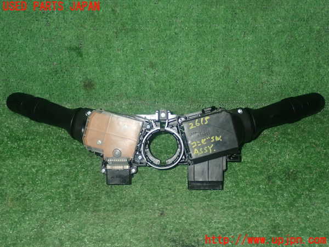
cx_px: 164
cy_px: 124
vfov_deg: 29.1
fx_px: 475
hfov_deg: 38.2
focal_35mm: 50
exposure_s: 1/50
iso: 800
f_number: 9
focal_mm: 9.01
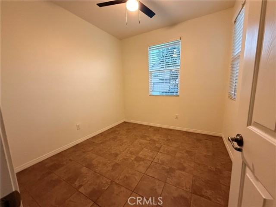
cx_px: 138
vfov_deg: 85.7
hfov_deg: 102.1
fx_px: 112
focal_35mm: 14
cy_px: 104
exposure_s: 1/60
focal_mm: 2.22
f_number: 2.2
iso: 800
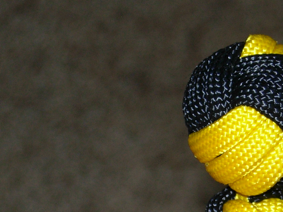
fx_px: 2224
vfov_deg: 5.5
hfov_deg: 7.3
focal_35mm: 272
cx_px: 267
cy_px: 186
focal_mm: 18.6
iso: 50
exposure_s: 1/90.5
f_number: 4.3
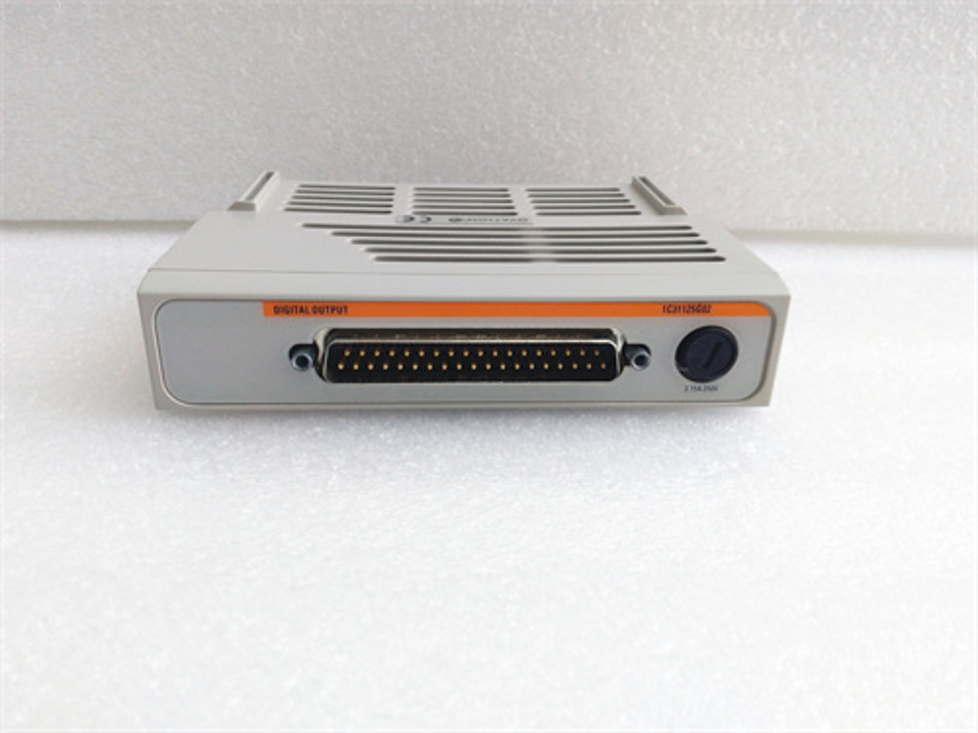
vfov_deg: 51.4
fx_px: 763
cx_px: 489
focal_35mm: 27
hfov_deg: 65.3
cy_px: 366
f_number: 2
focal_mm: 3.79
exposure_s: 1/33
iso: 144
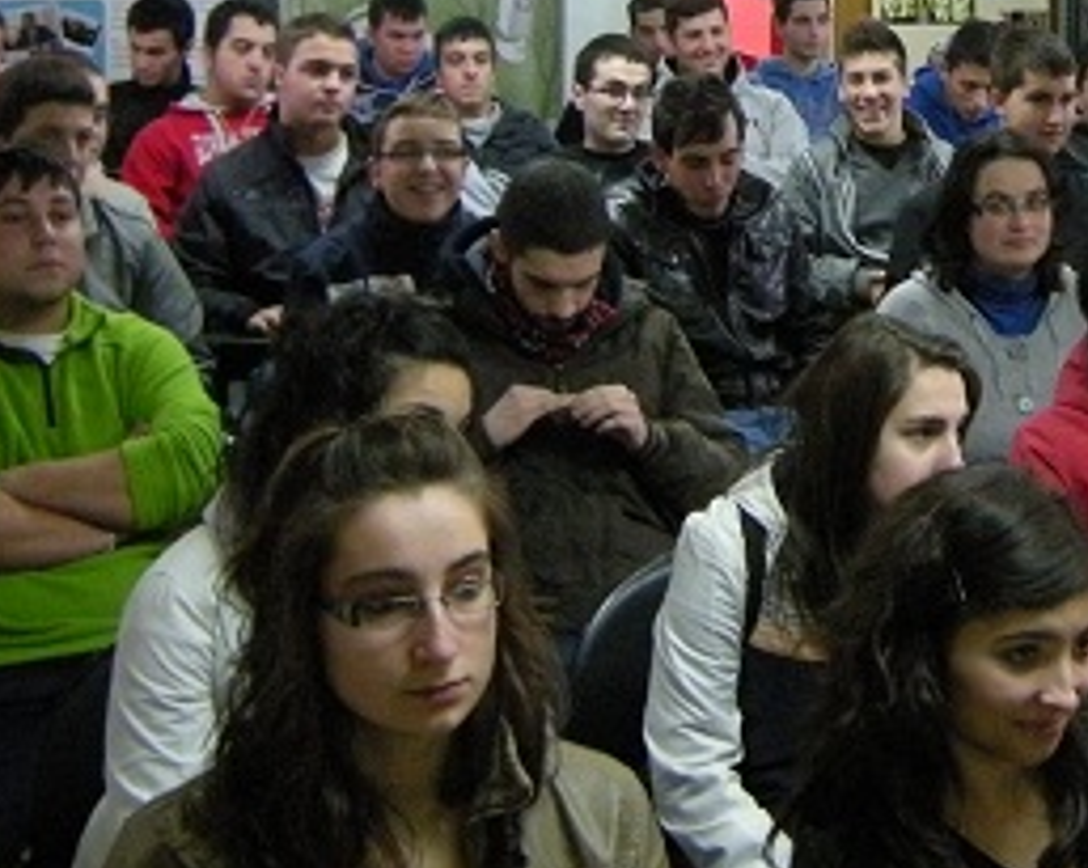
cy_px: 21
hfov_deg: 23.9
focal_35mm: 77
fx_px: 2477
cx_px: 1022
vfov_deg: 19.4
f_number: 2.9
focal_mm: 5.3
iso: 400
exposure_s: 1/35.5
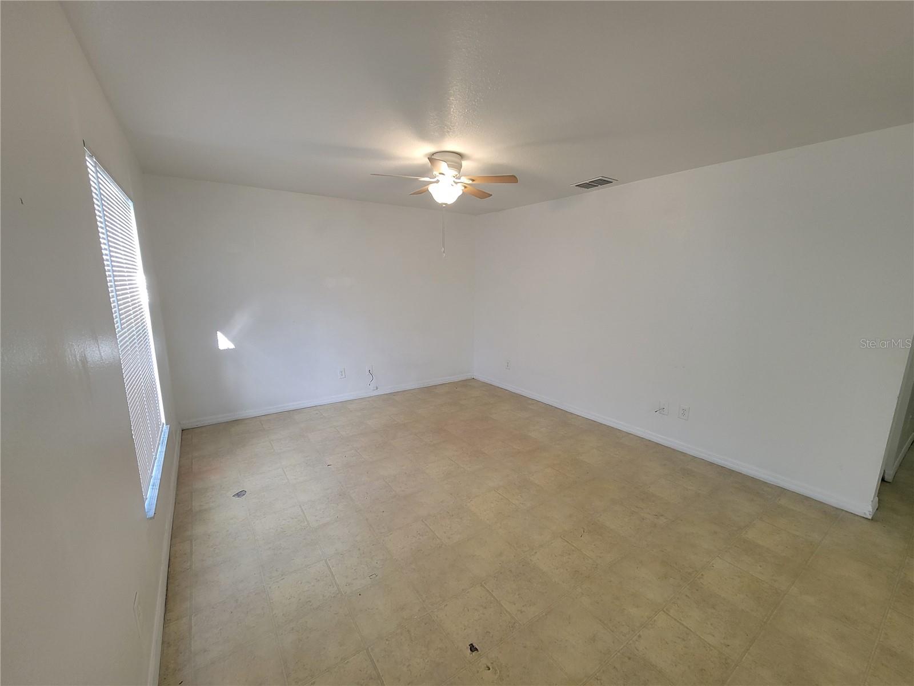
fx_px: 343
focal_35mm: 13
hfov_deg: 106.2
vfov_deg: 89.9
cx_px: 457
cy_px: 343
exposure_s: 1/60
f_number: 2.2
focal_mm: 2.2
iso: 160
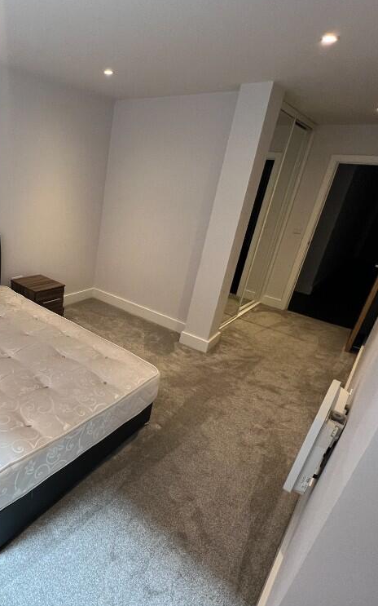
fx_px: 313
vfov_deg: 88.0
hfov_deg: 57.8
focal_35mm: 19
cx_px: 79
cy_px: 304
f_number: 1.8
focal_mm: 1.57
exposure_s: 1/100
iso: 250
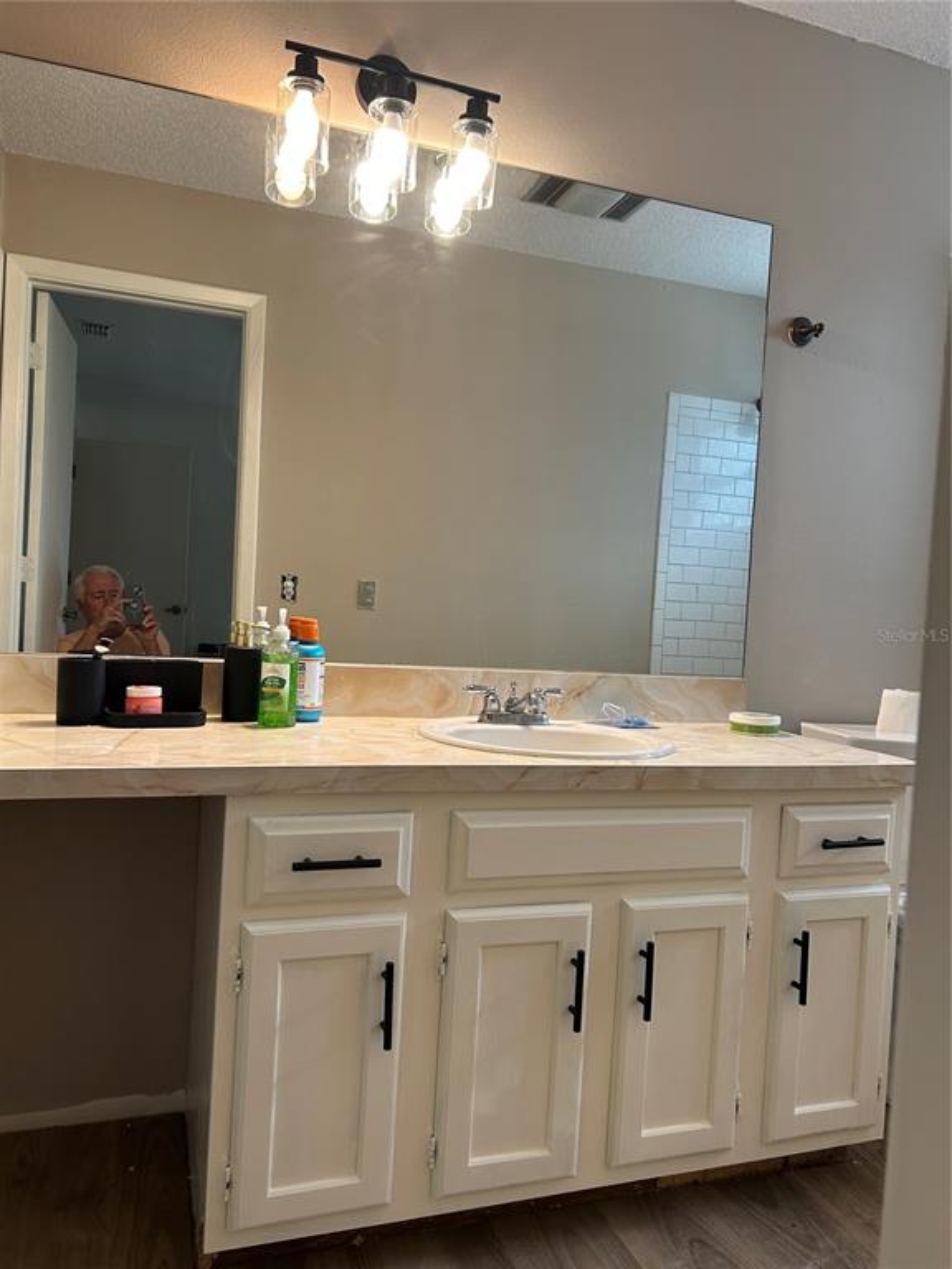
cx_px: 476
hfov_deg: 53.1
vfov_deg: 67.3
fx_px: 953
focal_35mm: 26
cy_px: 634
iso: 125
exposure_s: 1/120
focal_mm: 5.7
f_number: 1.5
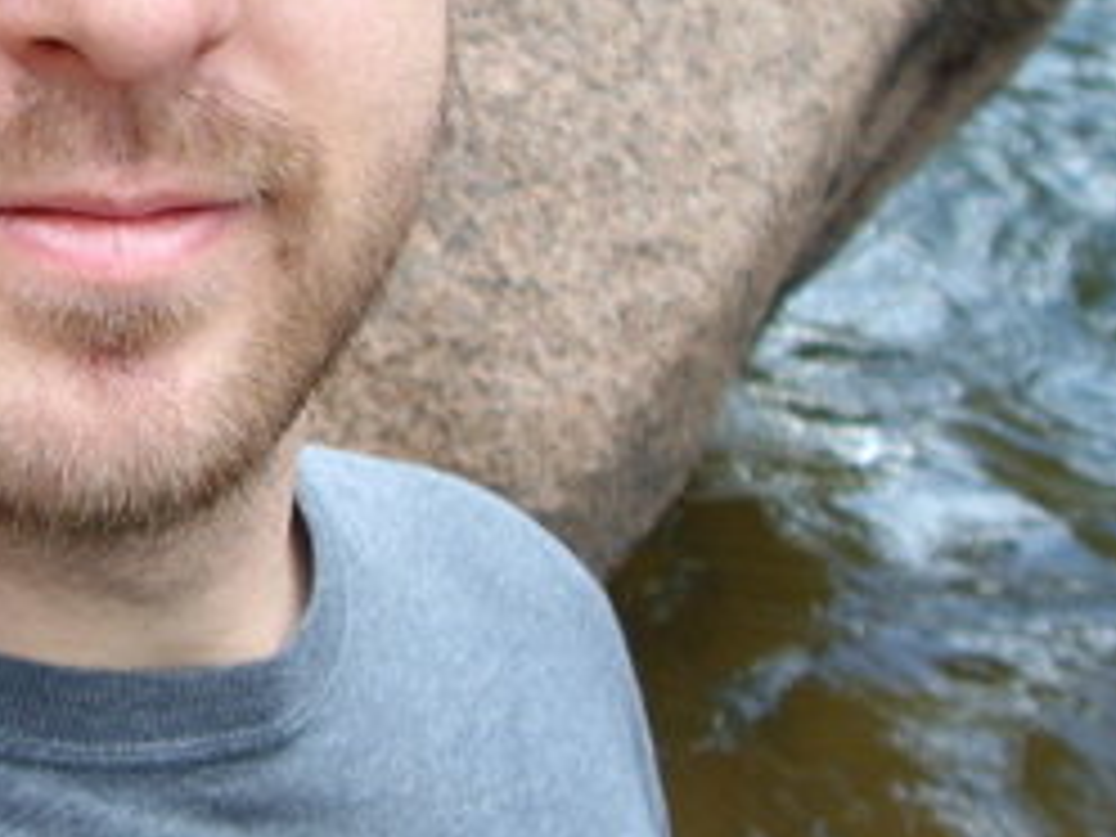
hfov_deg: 18.9
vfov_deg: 14.8
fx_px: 3159
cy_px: -18
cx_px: -252
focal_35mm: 98
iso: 100
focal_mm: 6.2
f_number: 2.7
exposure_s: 1/160
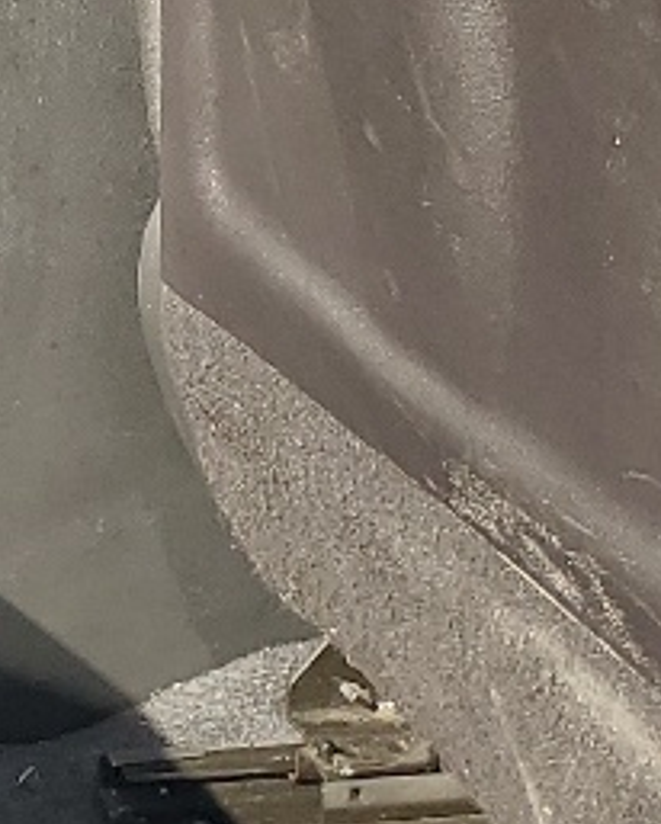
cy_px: -250
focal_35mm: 158
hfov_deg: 8.5
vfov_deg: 11.9
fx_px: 3859
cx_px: -1184
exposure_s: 1/667
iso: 50
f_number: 1.5
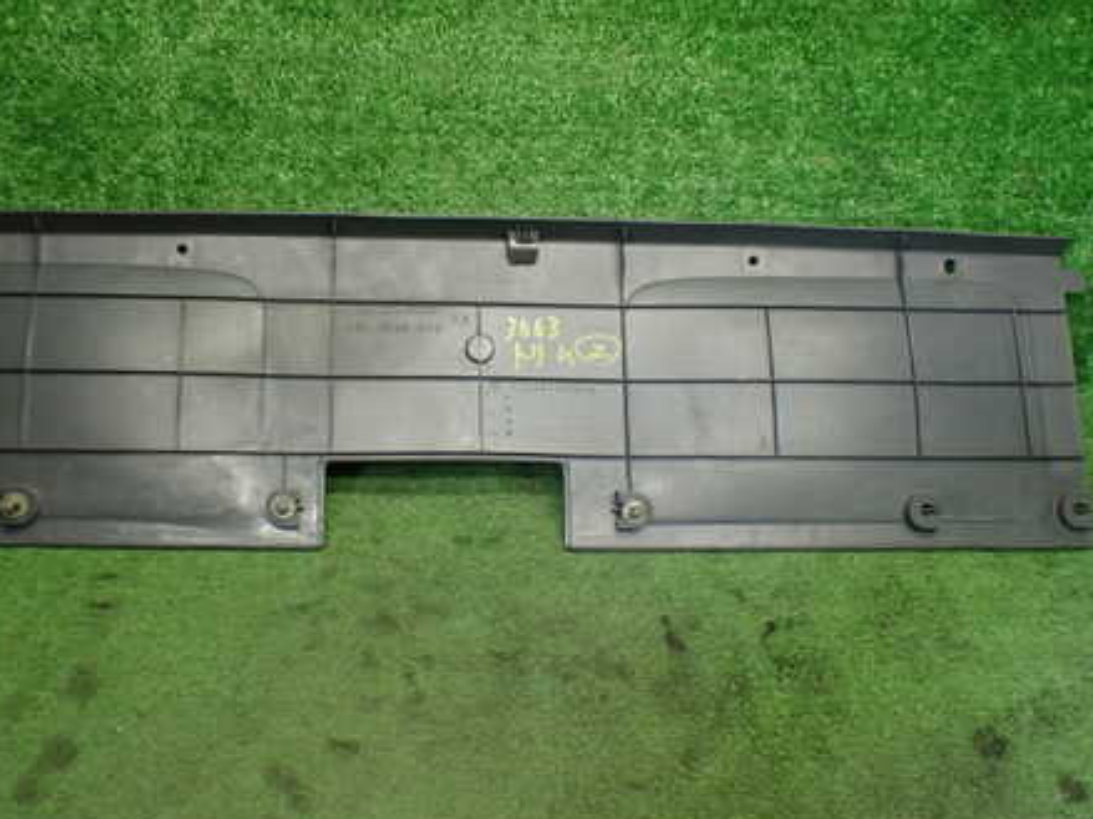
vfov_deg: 35.1
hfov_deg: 45.6
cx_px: 446
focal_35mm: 41
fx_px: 1294
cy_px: 378
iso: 500
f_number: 2.3
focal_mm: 5.4
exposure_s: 1/125
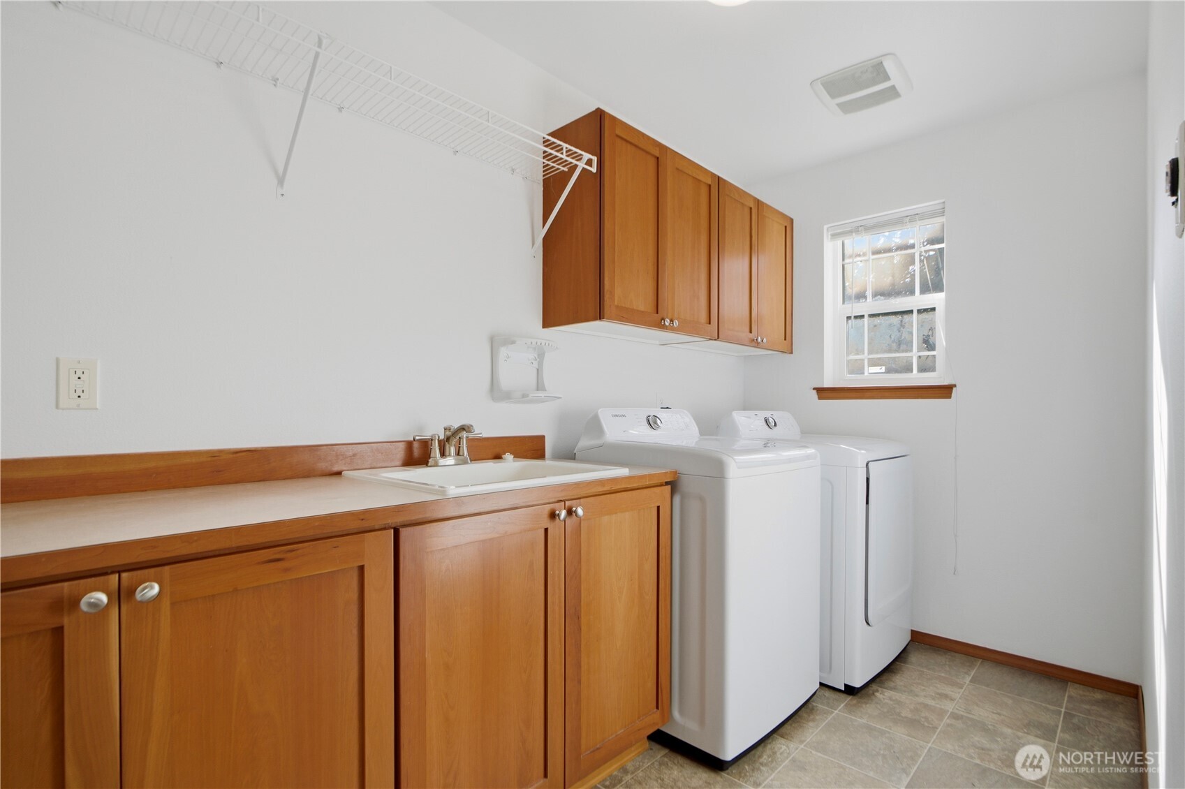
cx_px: 592
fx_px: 559
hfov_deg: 93.3
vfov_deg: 70.4
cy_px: 394
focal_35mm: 17
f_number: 9
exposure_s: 1/125
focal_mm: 17
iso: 400
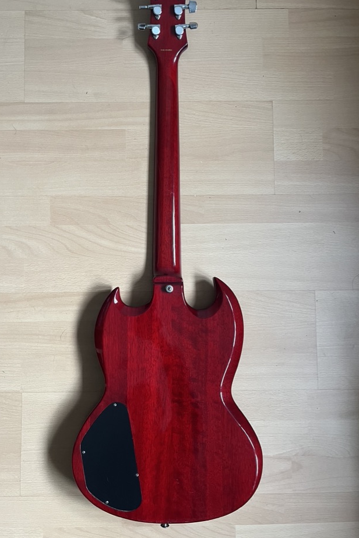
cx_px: 155
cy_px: 252
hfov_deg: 43.5
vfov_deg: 61.9
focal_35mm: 30
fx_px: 448
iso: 200
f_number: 1.6
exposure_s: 1/60
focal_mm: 5.1
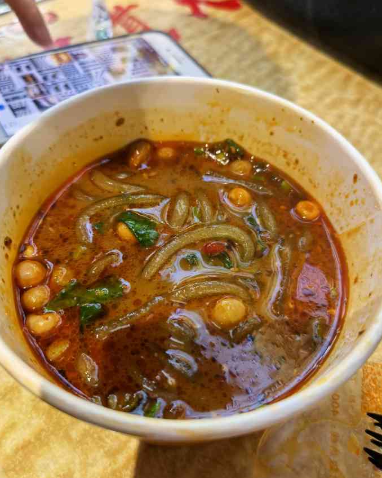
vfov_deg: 60.5
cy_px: 235
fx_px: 410
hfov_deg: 50.0
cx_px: 193
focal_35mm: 29
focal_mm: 6.67
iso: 160
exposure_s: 1/100
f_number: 1.9
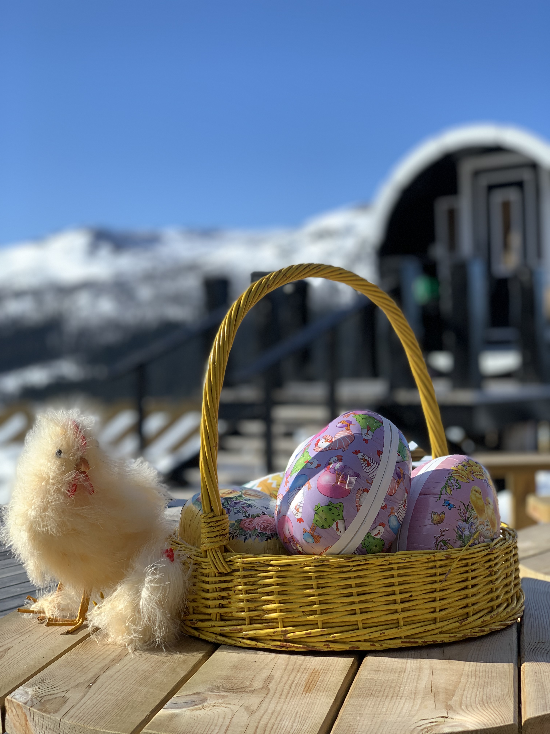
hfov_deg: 28.0
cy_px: 367
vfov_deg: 36.8
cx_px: 275
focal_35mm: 52
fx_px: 1102
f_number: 2.4
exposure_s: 1/631
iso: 16
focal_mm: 6
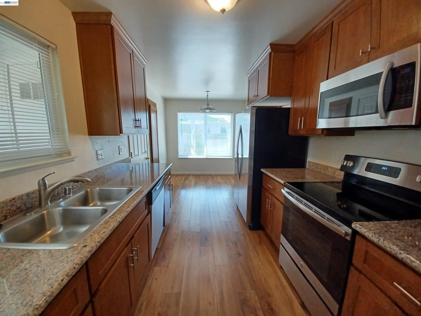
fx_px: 158
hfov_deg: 106.2
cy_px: 158
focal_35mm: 13
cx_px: 210
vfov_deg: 89.9
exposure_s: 1/50
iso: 125
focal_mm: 1.42
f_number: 2.2
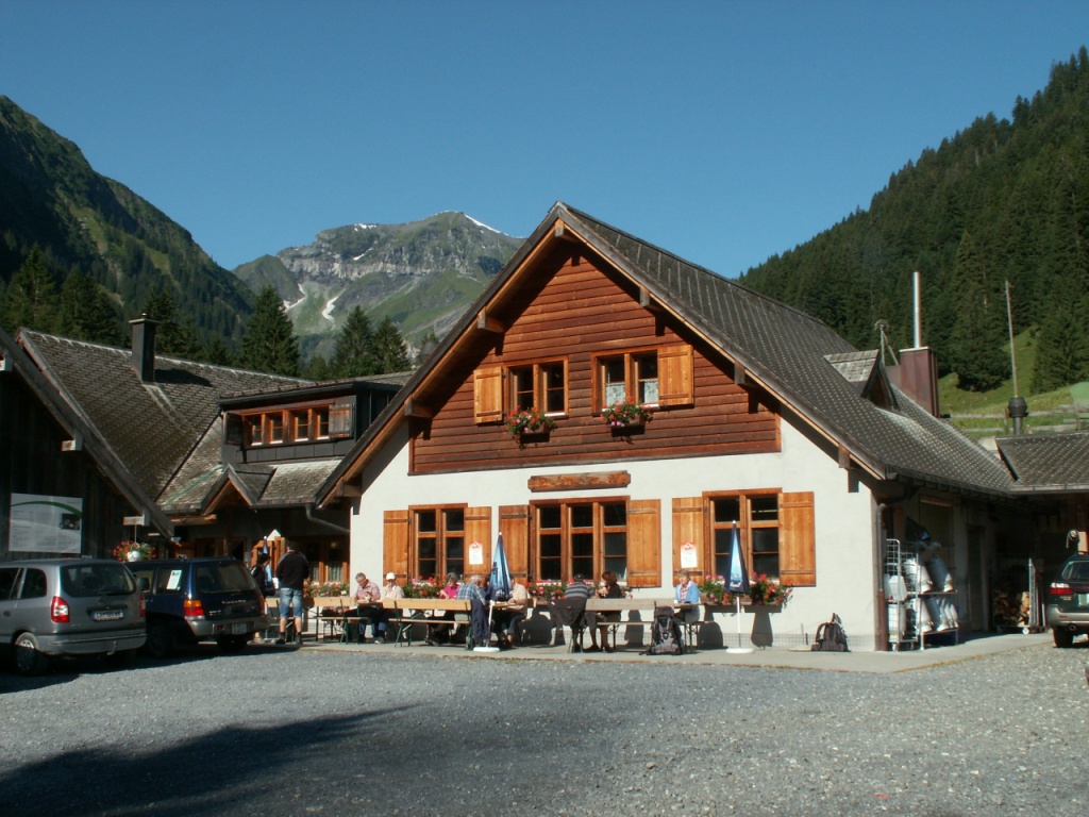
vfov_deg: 36.0
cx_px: 544
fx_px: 1258
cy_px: 408
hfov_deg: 46.8
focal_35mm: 40
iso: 50
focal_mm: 6.6
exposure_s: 1/160
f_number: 8
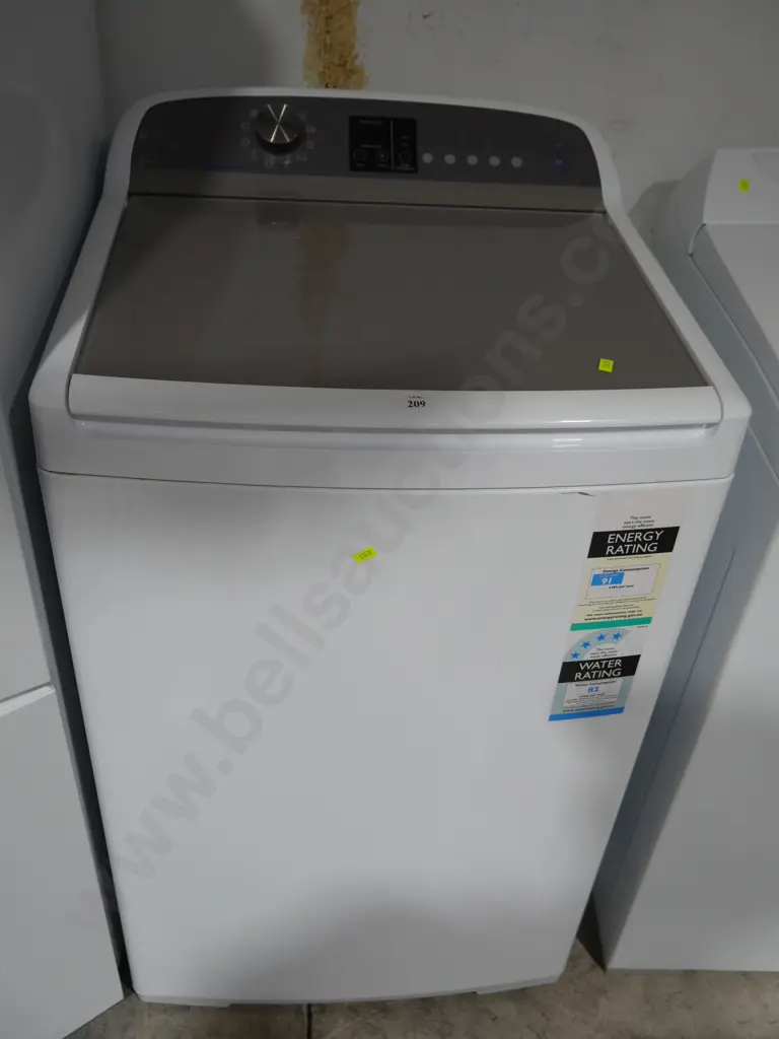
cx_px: 390
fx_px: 1020
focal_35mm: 34
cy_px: 520
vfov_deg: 54.0
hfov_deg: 41.8
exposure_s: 1/80
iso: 200
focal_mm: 17
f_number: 4
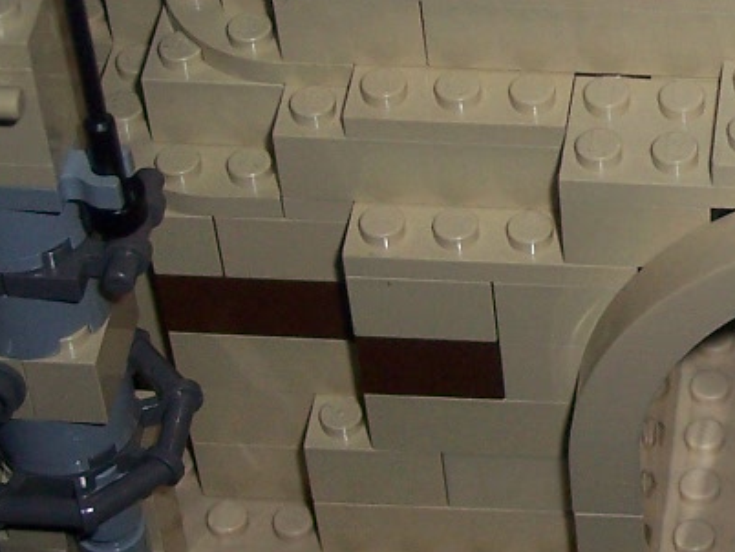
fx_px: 3081
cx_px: 909
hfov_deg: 13.2
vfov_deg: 10.2
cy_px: 58
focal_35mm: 145
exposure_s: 1/60
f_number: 2.8
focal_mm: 8
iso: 100
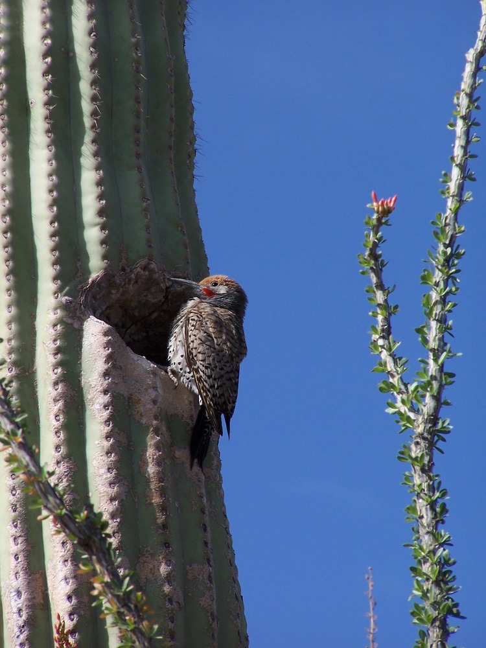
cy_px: 324
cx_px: 243
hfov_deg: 3.9
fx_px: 7113
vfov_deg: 5.2
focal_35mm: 380
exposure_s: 1/640
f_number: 5
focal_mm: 63
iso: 80
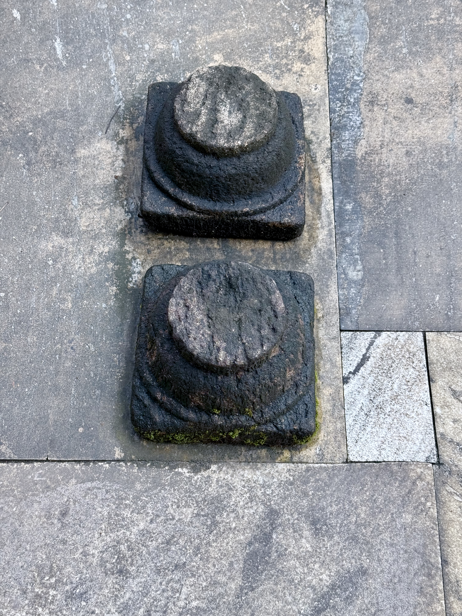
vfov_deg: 39.7
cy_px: 308
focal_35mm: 48
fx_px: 854
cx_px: 231
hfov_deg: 30.3
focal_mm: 6.76
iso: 64
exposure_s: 1/386
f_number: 1.78
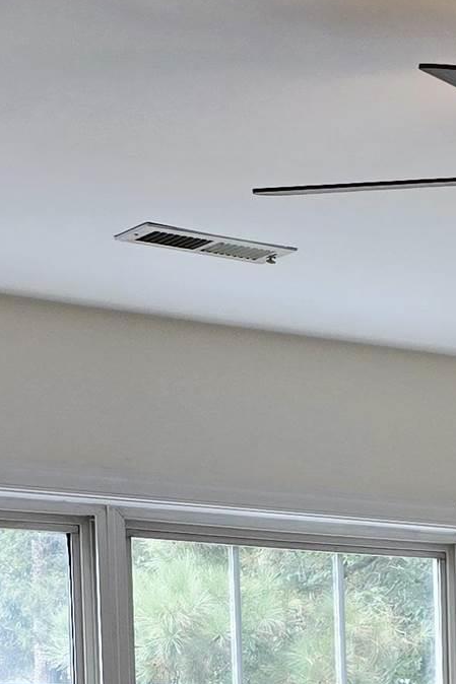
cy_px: 963
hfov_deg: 12.0
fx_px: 2072
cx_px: 697
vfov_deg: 17.3
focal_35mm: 109
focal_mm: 6.3
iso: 50
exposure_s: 1/120
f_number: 1.7
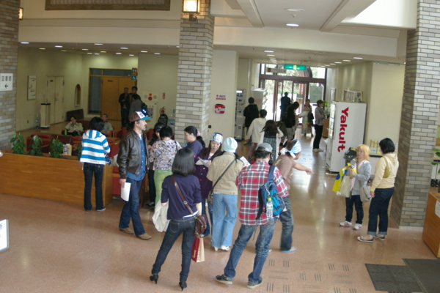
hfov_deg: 46.4
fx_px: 513
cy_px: 146
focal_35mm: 42
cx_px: 220
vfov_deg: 31.9
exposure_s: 1/90
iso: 800
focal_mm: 28
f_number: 4.5
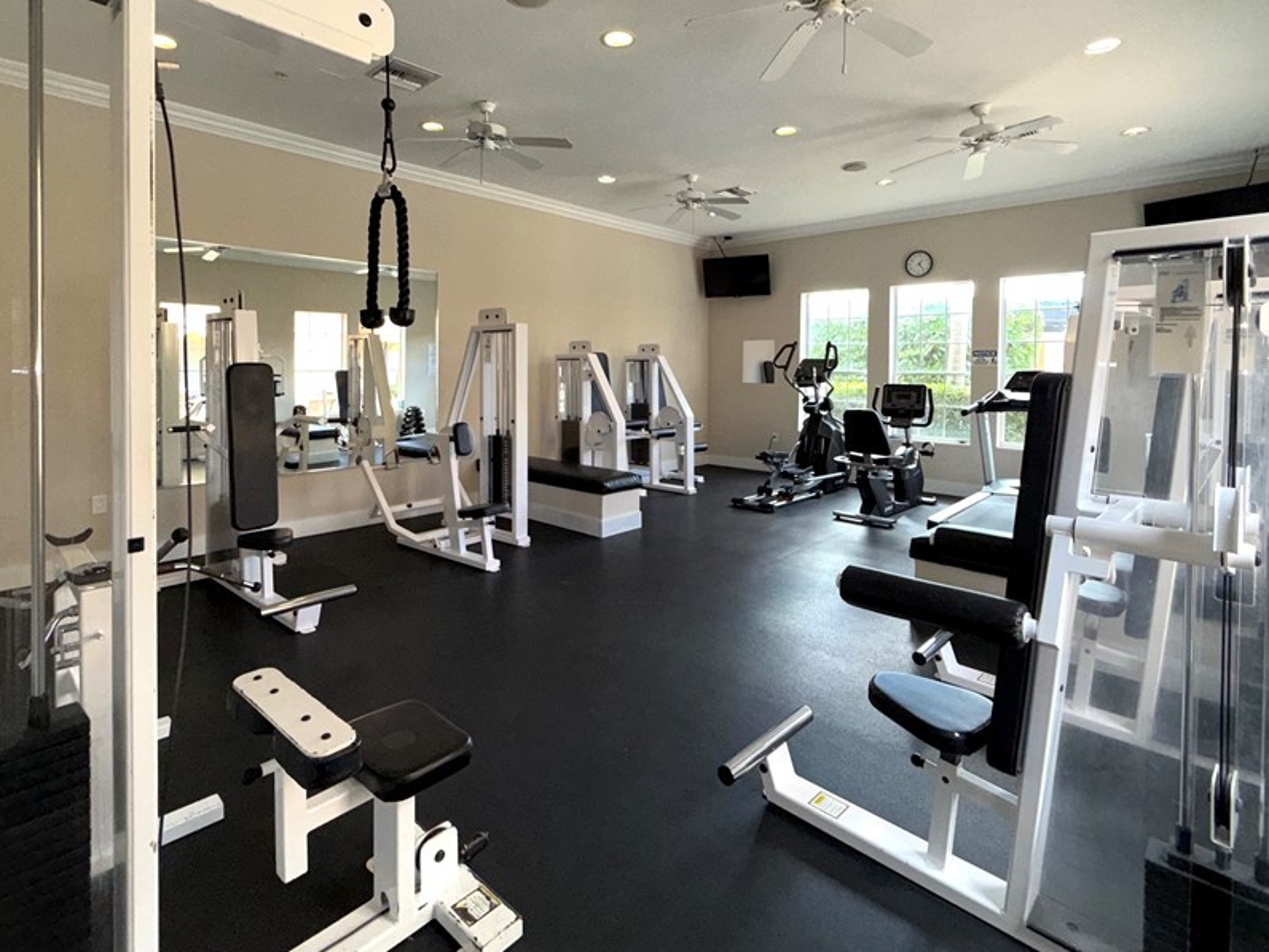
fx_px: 660
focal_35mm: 18
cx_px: 611
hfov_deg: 87.7
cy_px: 380
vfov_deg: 70.8
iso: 160
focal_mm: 2.22
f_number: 2.2
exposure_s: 1/122
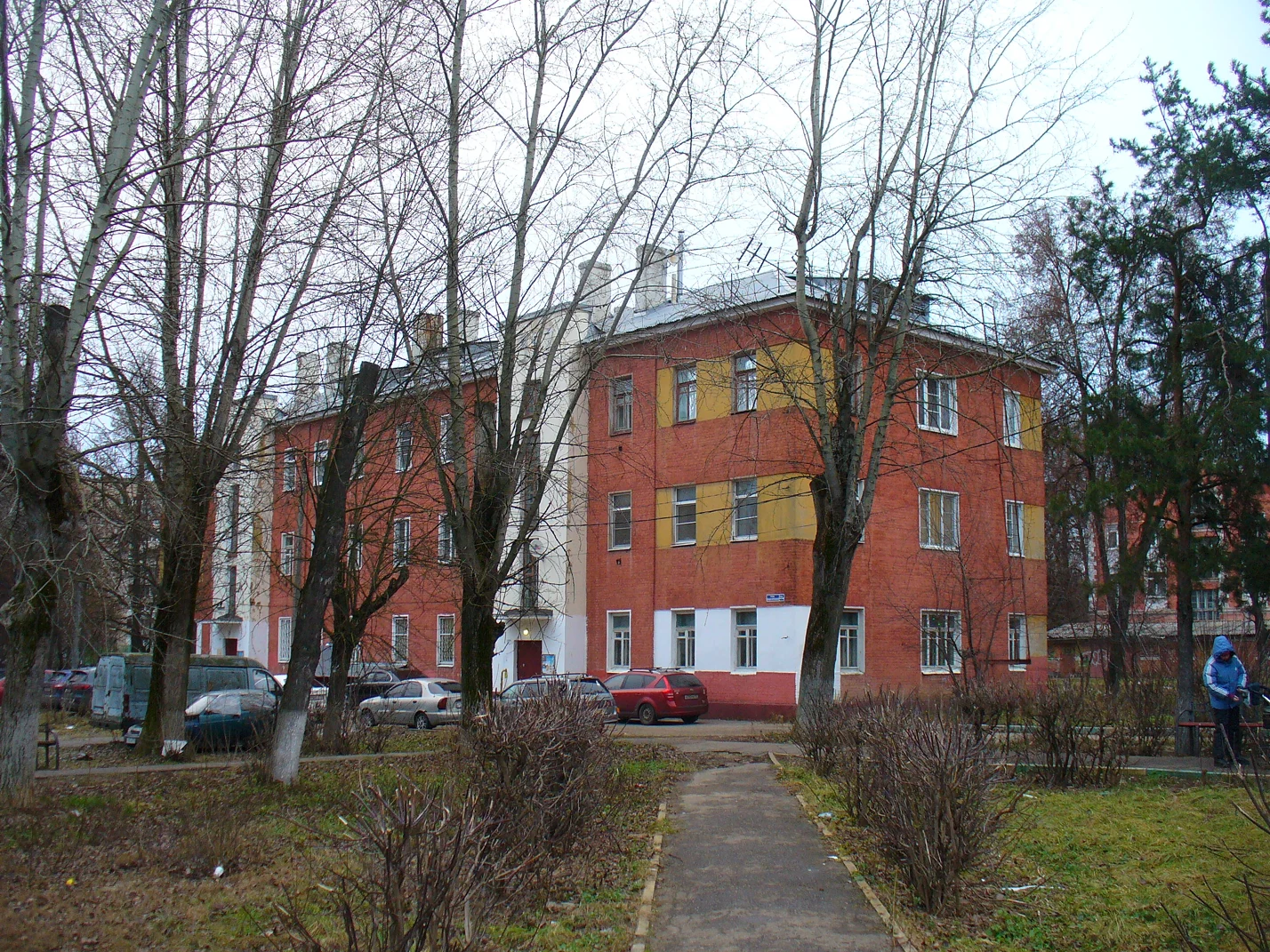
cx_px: 635
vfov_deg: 38.7
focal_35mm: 37
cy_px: 476
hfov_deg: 50.1
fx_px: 1357
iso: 100
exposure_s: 1/40
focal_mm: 6.1
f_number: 2.8
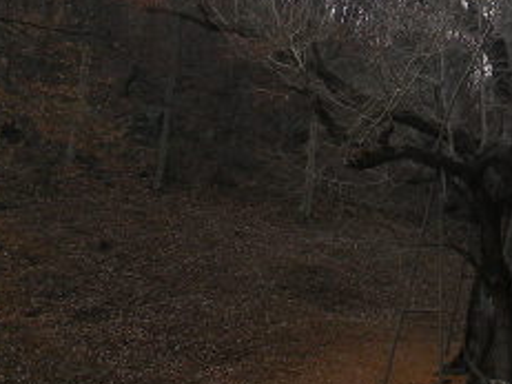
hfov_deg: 22.3
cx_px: 496
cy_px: 3
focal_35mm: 85
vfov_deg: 17.0
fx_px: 1257
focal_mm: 5
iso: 80
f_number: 3.5
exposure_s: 1/381
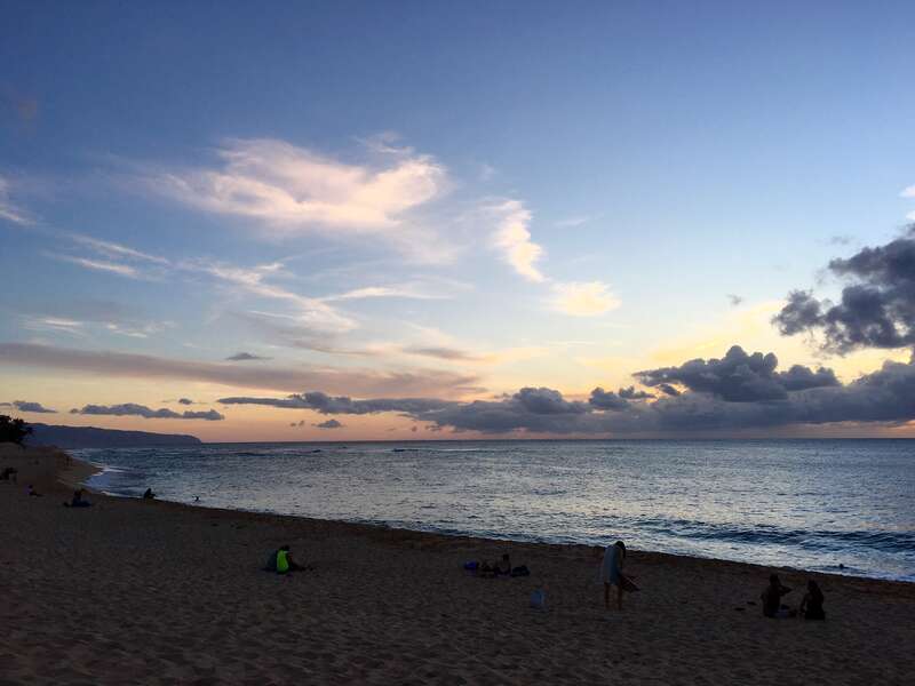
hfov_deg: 61.7
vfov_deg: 48.2
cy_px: 343
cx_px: 458
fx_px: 767
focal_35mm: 29
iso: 25
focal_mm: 4.15
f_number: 2.2
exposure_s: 1/254
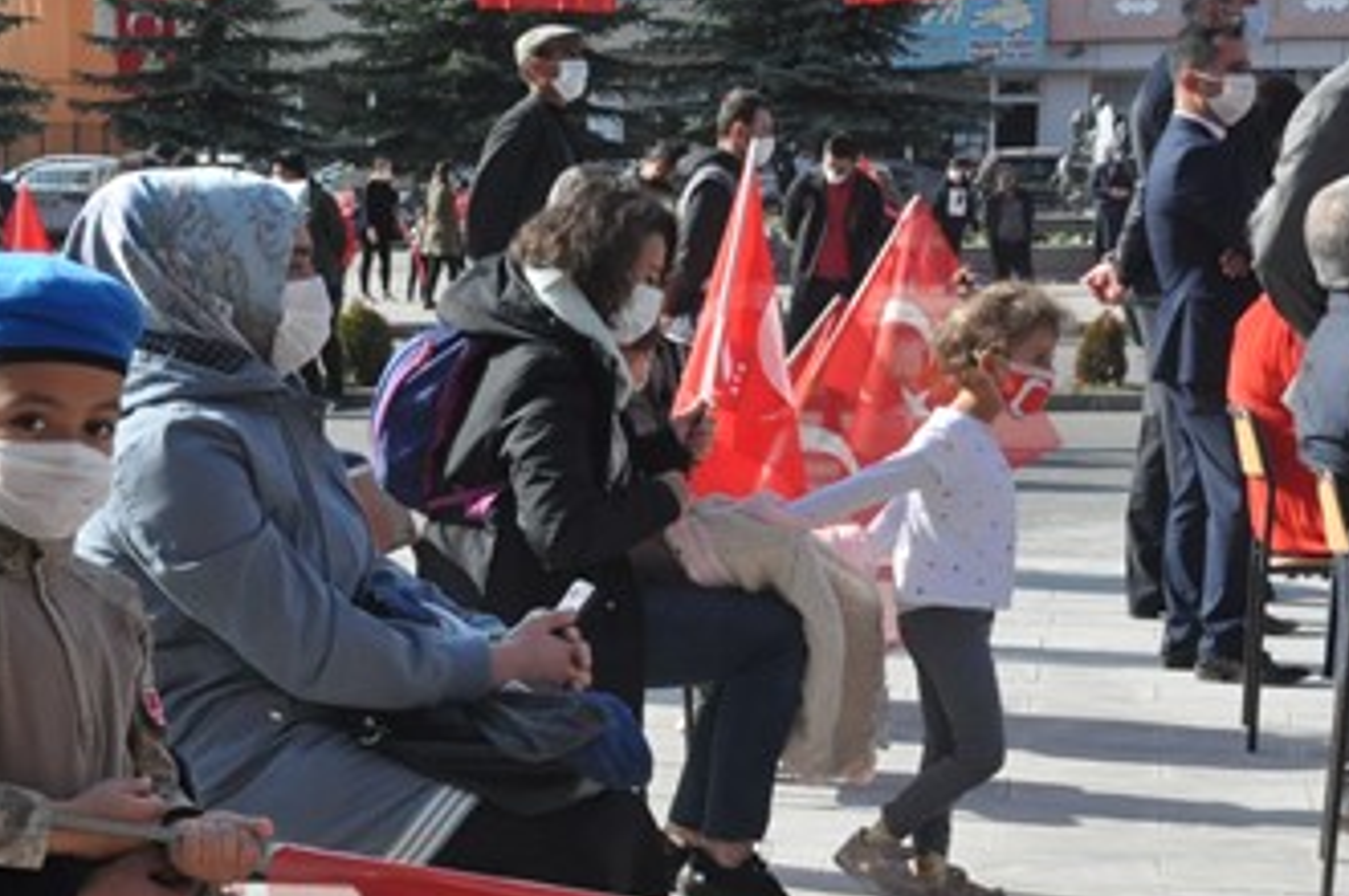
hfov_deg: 20.4
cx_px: 456
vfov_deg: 13.6
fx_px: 3743
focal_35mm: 100
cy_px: 713
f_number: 13
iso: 1600
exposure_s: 1/640
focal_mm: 34
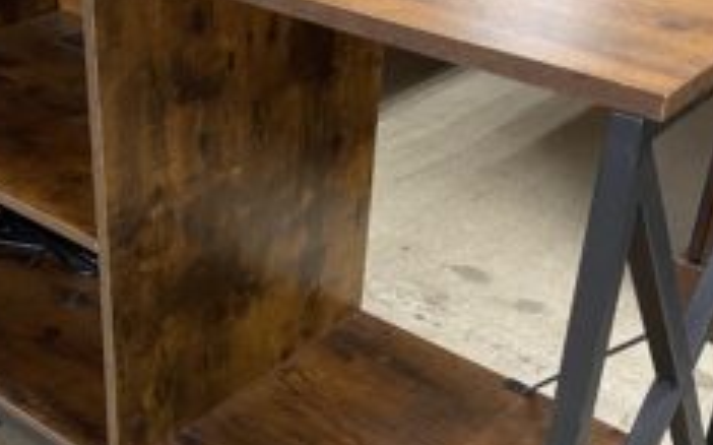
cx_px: 232
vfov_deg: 22.0
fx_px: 1146
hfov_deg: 34.2
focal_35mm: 59
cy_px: 258
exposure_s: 1/40
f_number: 1.8
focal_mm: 4.25
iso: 400
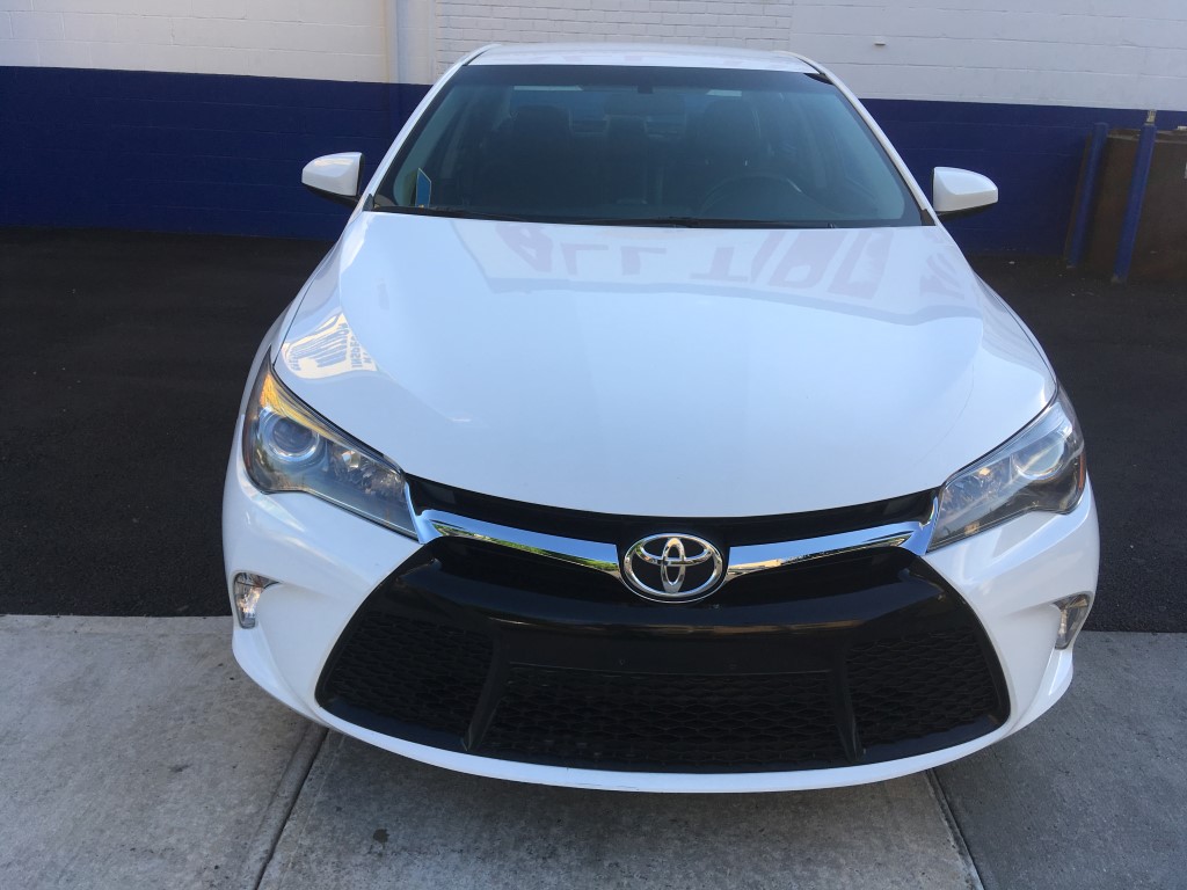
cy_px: 445
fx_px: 994
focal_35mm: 29
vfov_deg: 48.2
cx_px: 594
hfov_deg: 61.7
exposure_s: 1/460
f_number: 2.2
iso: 25
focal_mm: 4.15
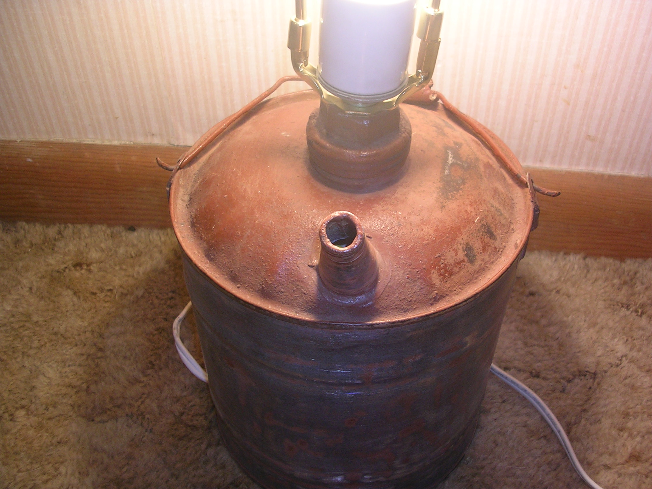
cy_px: 244
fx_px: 716
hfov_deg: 49.0
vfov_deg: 37.7
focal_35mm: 38
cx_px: 326
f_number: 2.8
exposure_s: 1/30
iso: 50
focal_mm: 5.8
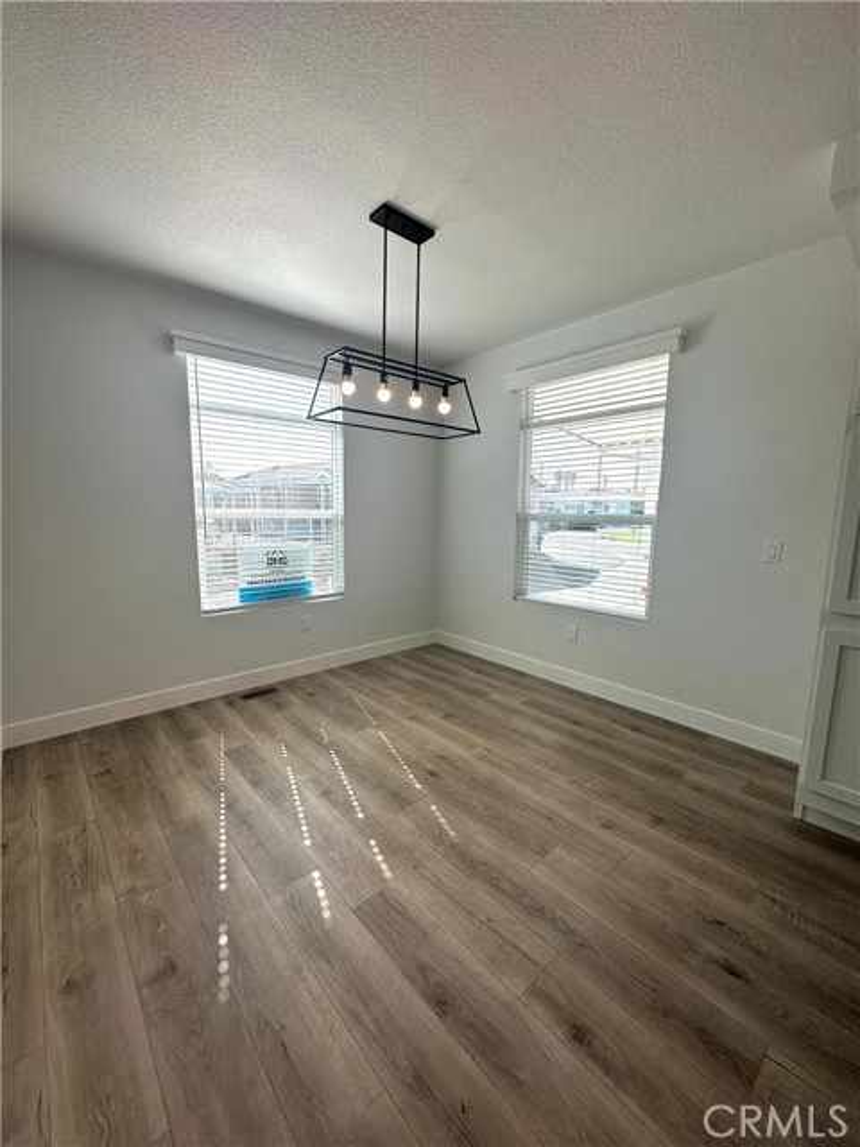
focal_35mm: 14
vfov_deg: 102.1
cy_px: 574
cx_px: 430
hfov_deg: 85.7
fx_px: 464
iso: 40
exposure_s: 1/308
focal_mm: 2.22
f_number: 2.2
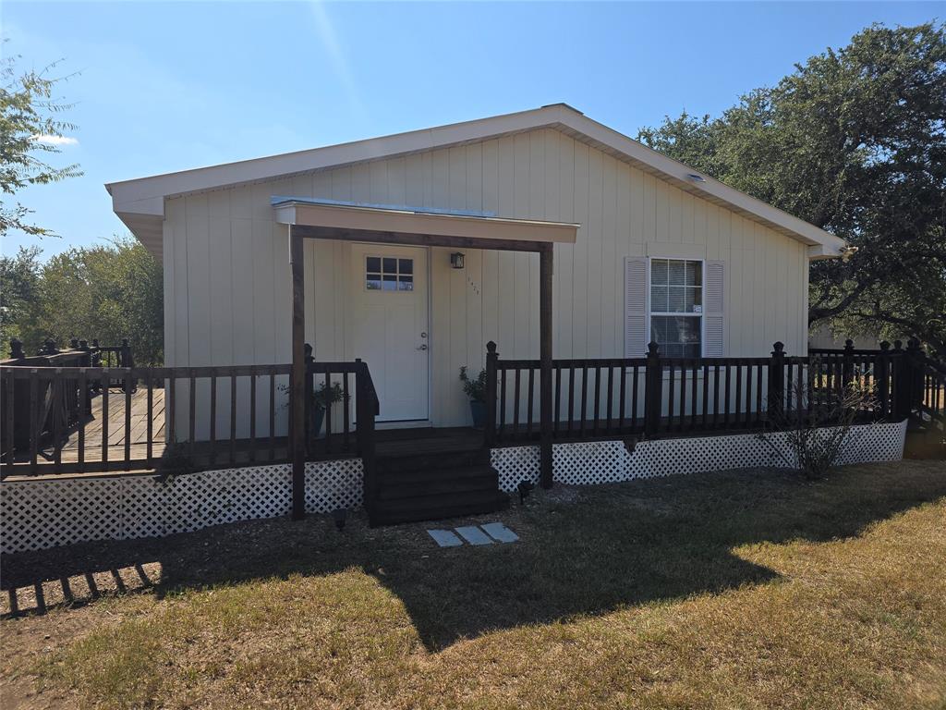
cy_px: 355
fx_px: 629
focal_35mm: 23
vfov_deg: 58.9
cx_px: 473
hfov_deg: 73.9
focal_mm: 6.3
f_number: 1.7
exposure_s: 1/742
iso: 12
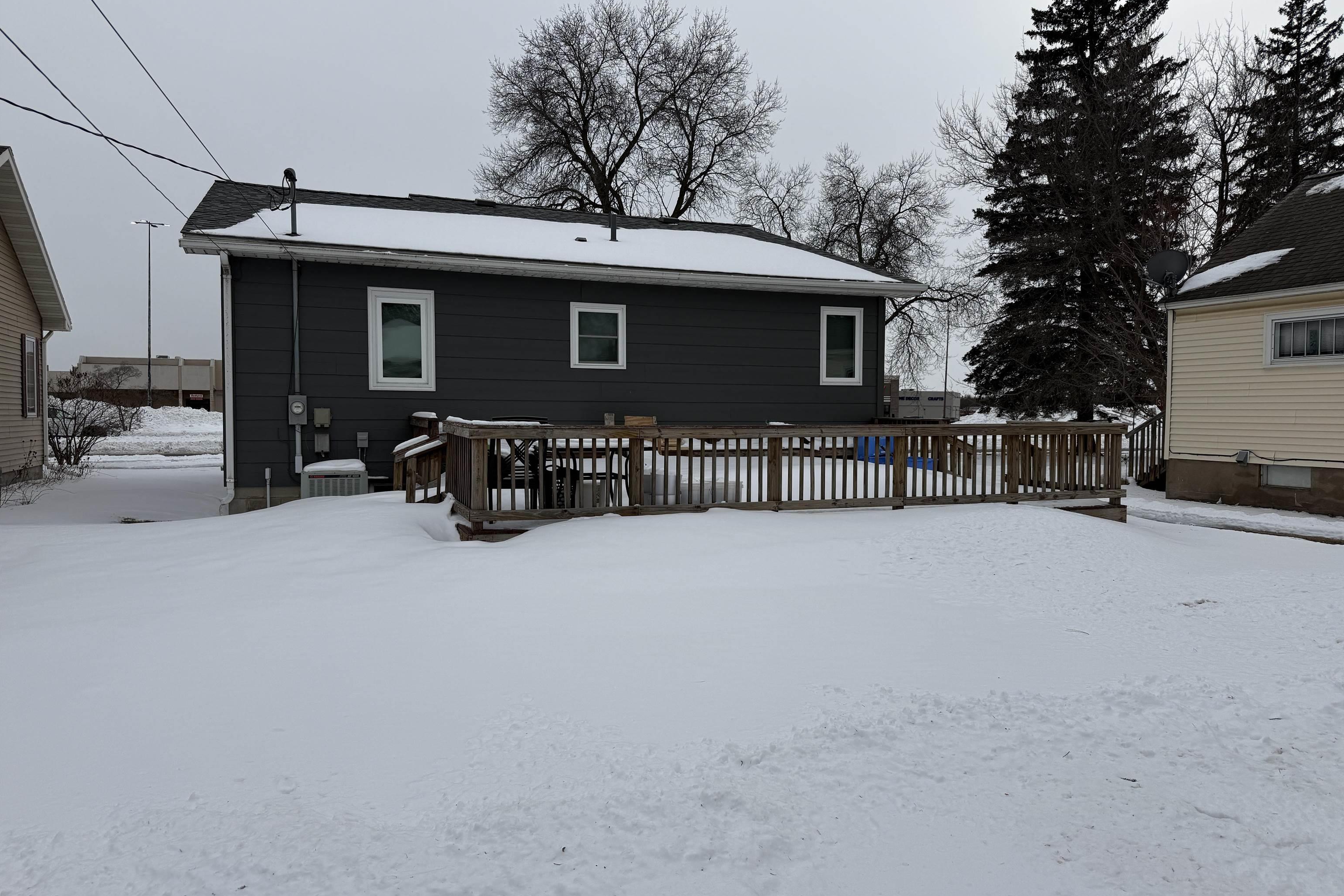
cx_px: 672
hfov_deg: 71.5
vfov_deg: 51.3
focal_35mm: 25
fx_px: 933
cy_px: 456
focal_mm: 6.76
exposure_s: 1/7353
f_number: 1.78
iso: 80
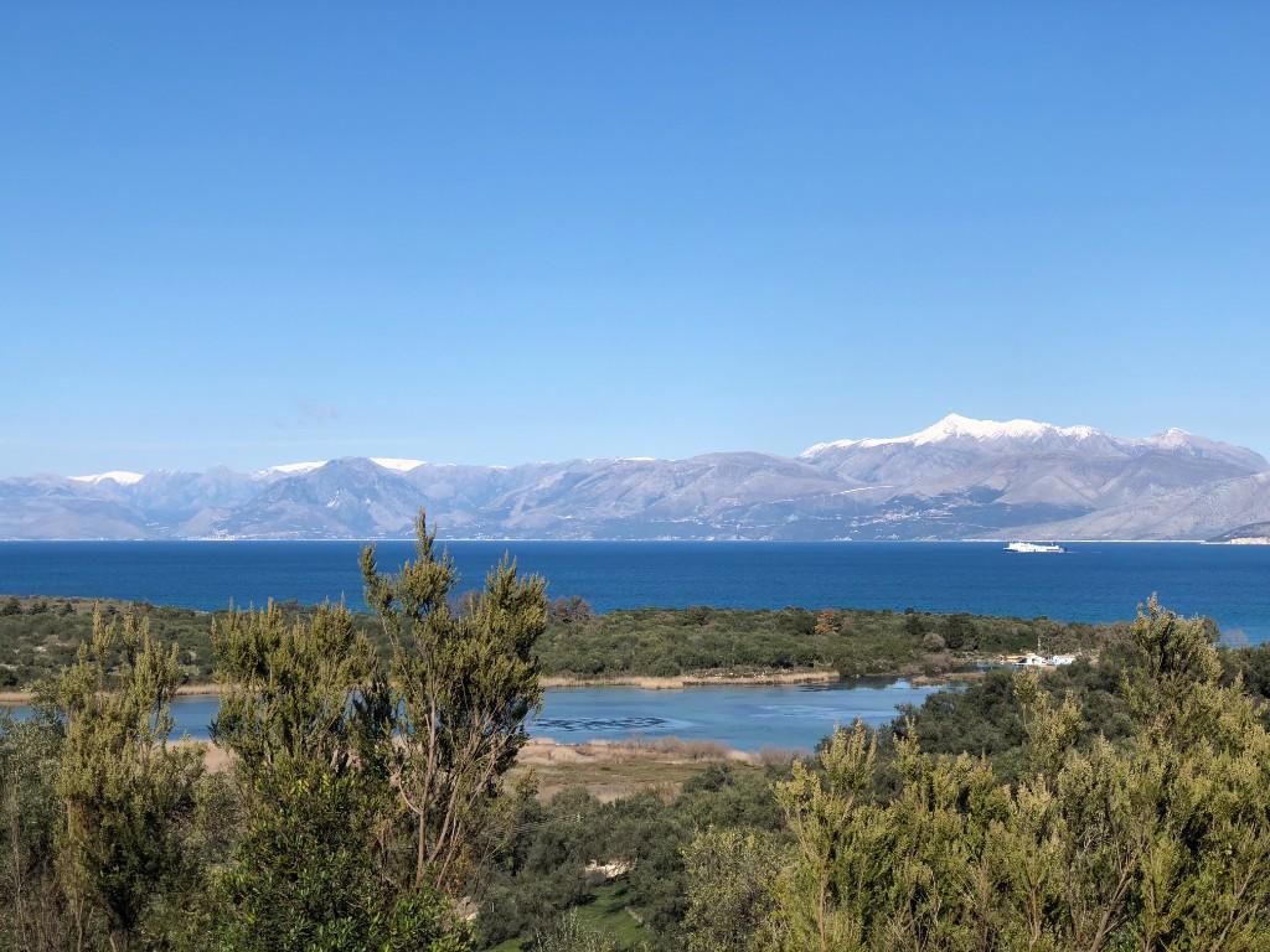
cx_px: 635
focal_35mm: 57
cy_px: 476
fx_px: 2091
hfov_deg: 33.8
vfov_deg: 25.7
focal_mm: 6.6
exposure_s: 1/1143
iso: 20
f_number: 2.8
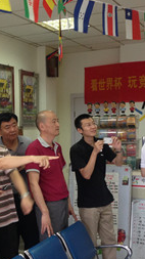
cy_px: 142
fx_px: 438
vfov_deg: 32.8
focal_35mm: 64
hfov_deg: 18.6
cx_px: 28
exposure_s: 1/20
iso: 125
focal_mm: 4.12
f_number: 2.4
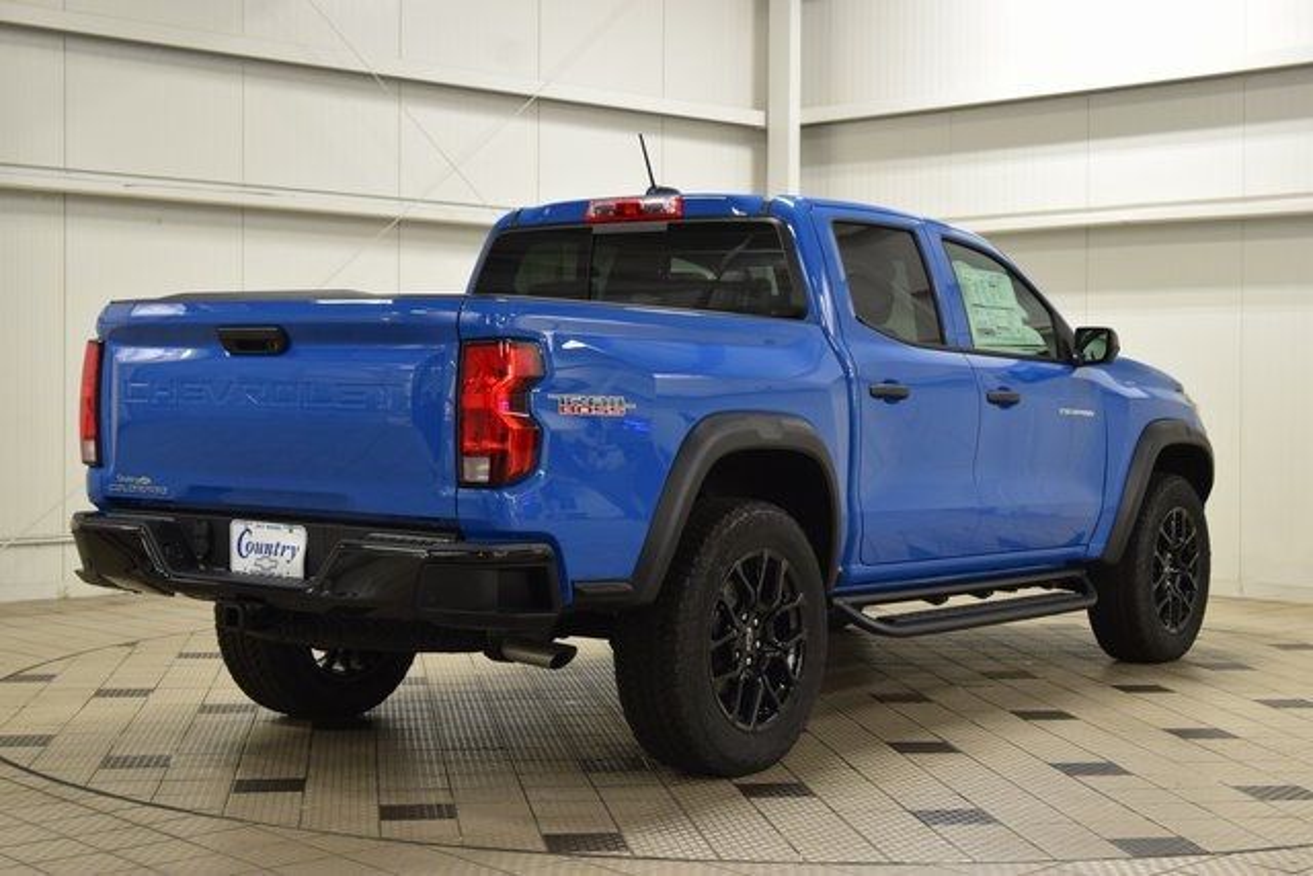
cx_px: 656
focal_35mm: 57
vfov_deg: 23.8
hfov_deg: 35.0
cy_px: 438
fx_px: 2079
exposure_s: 1/60
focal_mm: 38
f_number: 6.3
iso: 1600
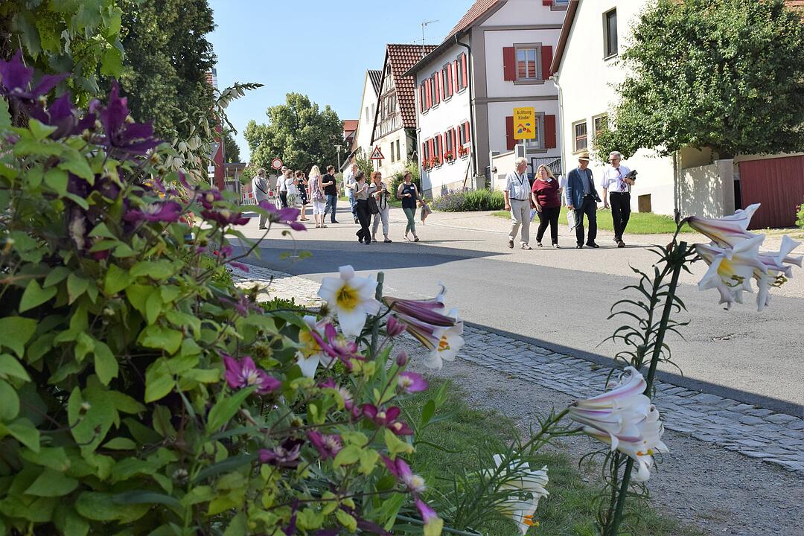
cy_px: 268
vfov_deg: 25.8
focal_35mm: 52
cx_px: 402
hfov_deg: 37.9
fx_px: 1172
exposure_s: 1/500
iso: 400
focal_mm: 35
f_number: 11
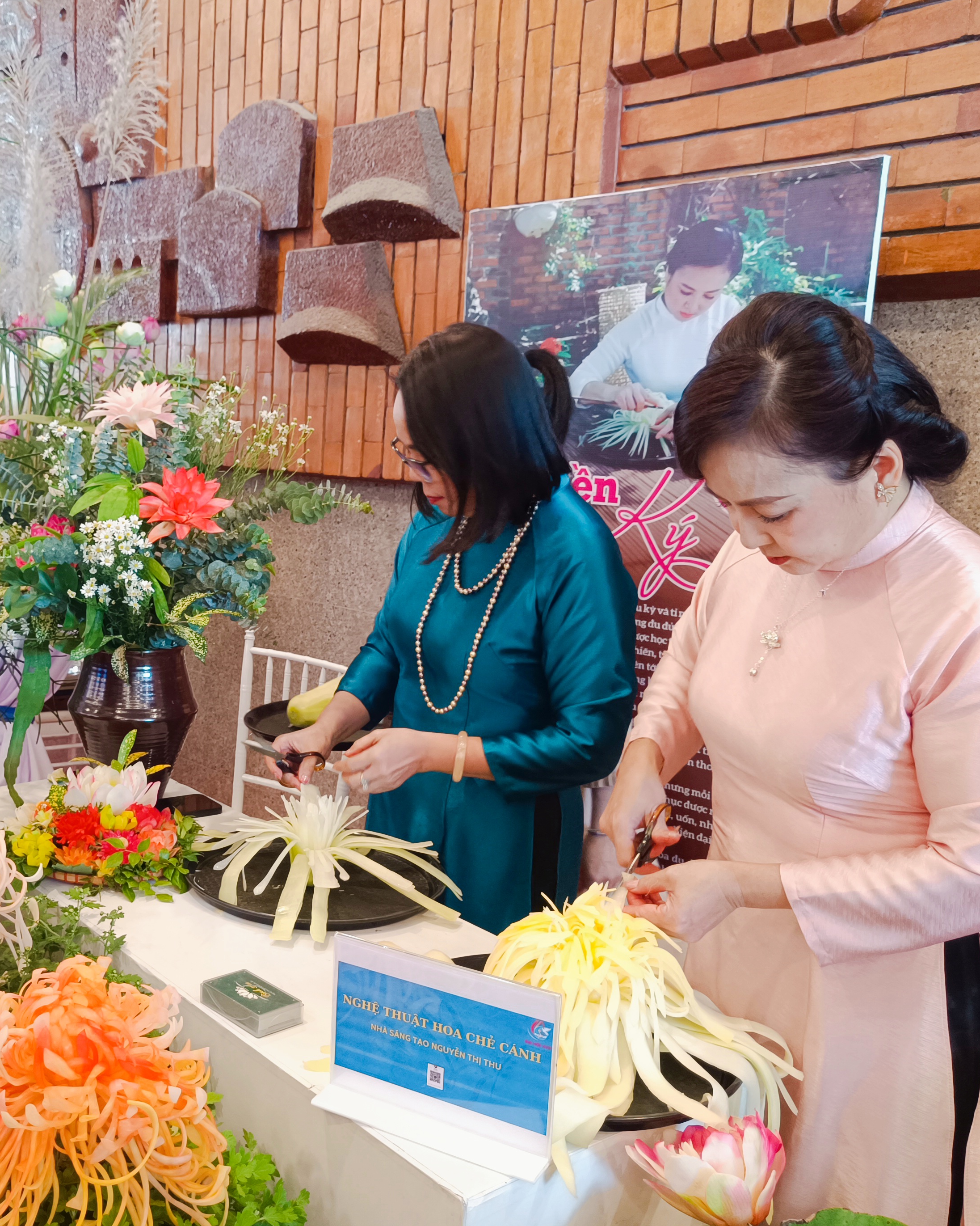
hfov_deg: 40.6
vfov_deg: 51.5
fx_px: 1269
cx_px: 210
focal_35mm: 35
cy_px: 640
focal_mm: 5.59
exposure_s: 1/50.1
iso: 418
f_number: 1.88
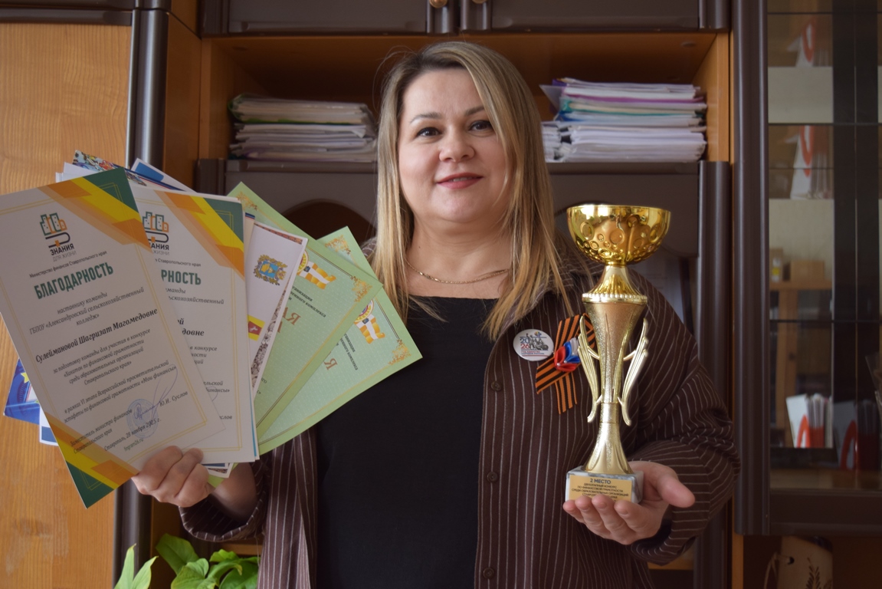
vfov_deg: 29.9
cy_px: 294
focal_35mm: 45
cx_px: 441
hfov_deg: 43.6
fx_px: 1103
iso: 500
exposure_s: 1/60
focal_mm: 30
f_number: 4.2
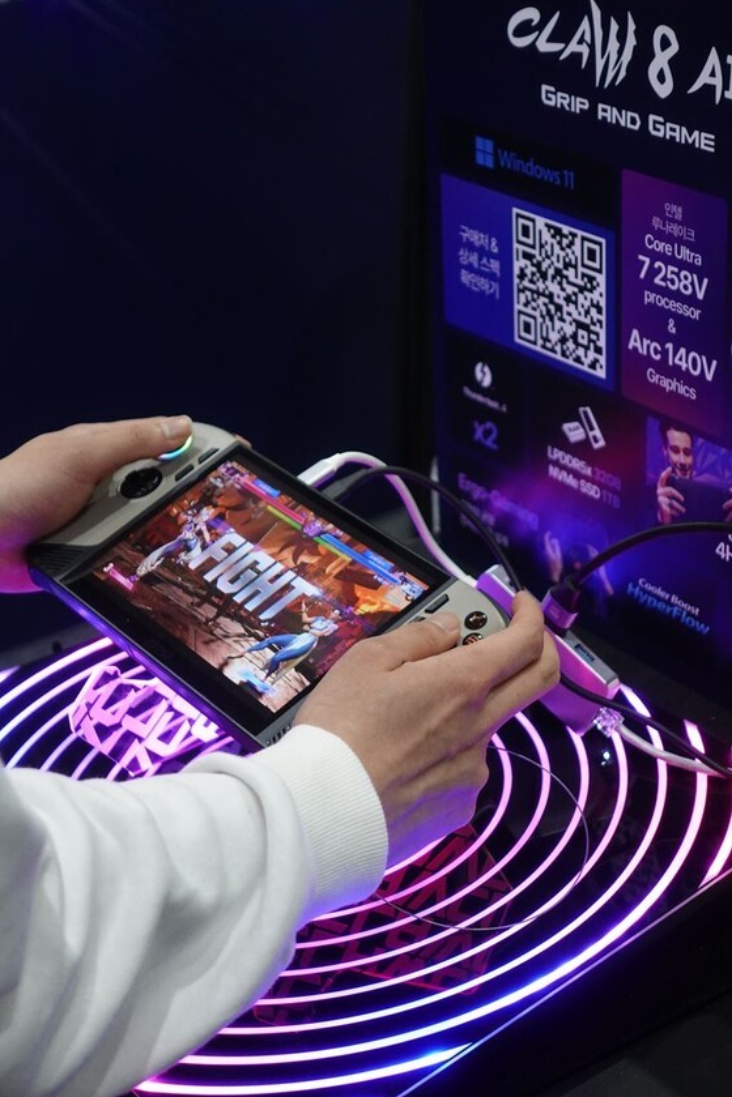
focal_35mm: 75
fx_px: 2287
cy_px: 533
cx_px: 390
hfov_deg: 18.2
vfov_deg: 27.0
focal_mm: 25.7
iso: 1250
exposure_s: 1/80
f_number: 2.8
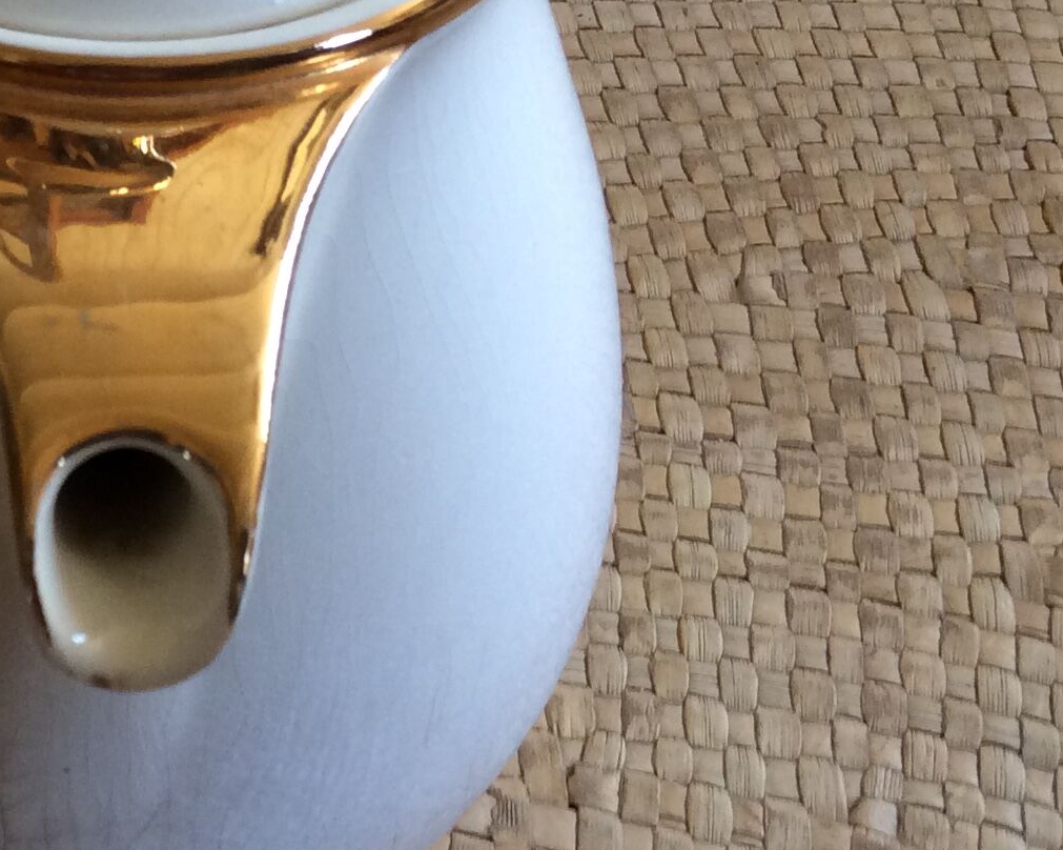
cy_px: 158
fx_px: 2516
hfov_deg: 22.9
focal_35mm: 80
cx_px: -7
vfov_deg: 19.0
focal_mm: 3.3
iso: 64
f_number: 2.4
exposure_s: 1/25
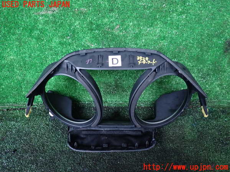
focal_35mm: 30
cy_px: 86
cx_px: 115
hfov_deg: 60.0
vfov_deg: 46.8
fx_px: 199
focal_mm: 5.4
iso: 800
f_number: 2.3
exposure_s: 1/20
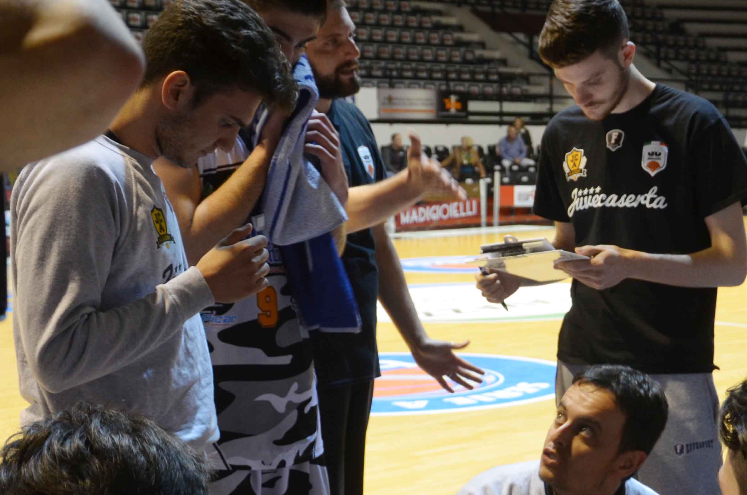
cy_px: 409
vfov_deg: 16.8
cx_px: 529
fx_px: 1657
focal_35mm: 80
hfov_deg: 25.2
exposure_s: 1/60
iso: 560
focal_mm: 26
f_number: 4
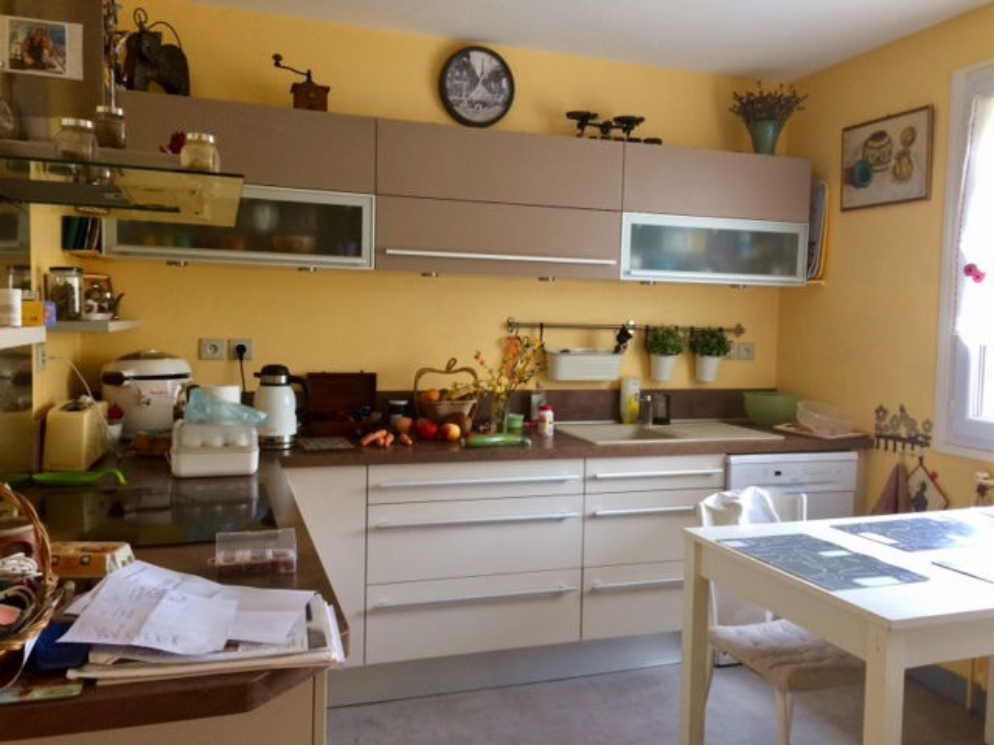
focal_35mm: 29
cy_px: 372
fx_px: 833
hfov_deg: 61.7
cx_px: 497
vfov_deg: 48.2
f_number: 2.2
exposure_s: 1/33
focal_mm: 4.15
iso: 64
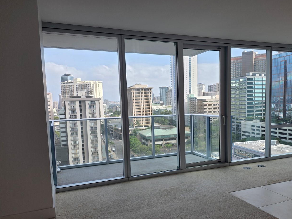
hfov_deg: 59.4
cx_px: 177
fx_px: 253
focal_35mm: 30
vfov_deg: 46.5
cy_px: 133
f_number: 1.7
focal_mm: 6.3
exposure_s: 1/132
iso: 12
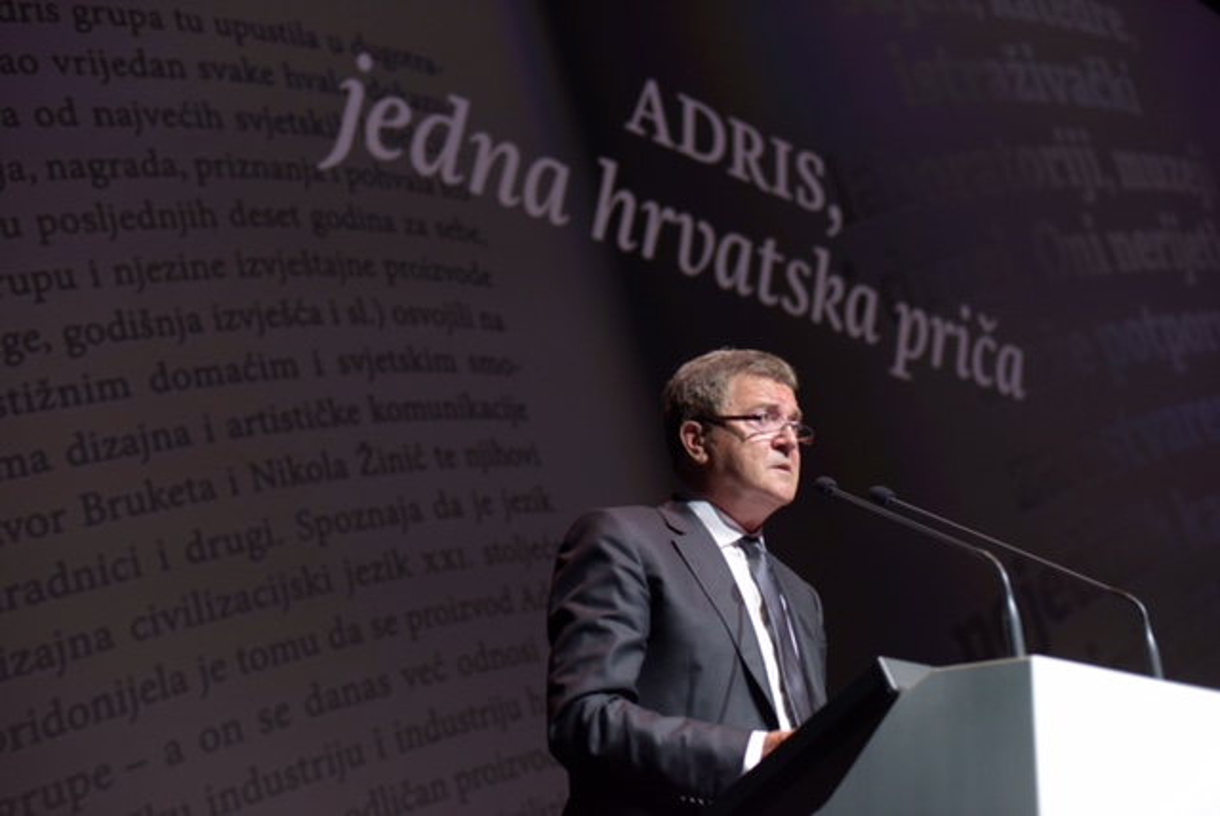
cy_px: 408
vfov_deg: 27.0
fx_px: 1696
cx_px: 610
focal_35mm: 50
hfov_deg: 39.6
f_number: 2.8
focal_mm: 50
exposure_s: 1/200
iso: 1000
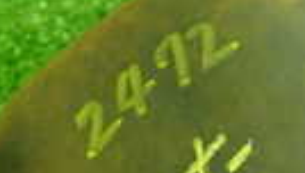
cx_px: 403
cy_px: 216
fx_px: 1183
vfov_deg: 8.3
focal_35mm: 146
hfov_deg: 14.1
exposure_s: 1/30
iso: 640
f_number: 2.3
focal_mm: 5.4
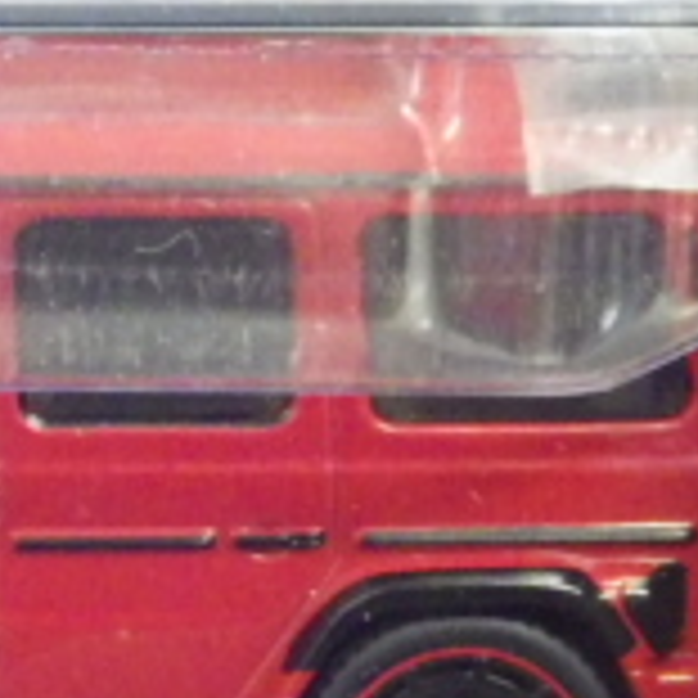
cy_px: 558
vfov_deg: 8.1
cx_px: -167
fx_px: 4928
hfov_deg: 8.0
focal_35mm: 216
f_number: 4
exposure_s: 1/25
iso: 1600
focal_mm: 10.7
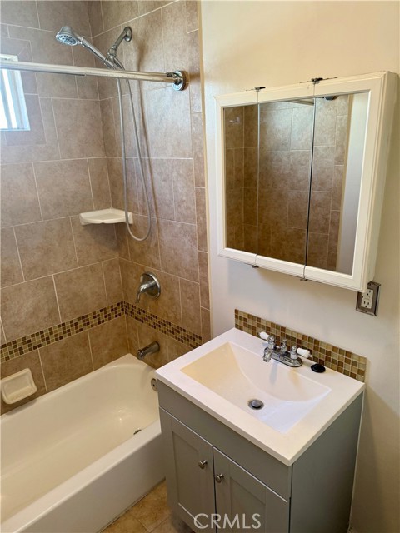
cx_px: 200
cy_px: 266
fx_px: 370
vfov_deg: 71.6
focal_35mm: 24
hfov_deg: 56.8
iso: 160
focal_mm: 6.76
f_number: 1.78
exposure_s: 1/60
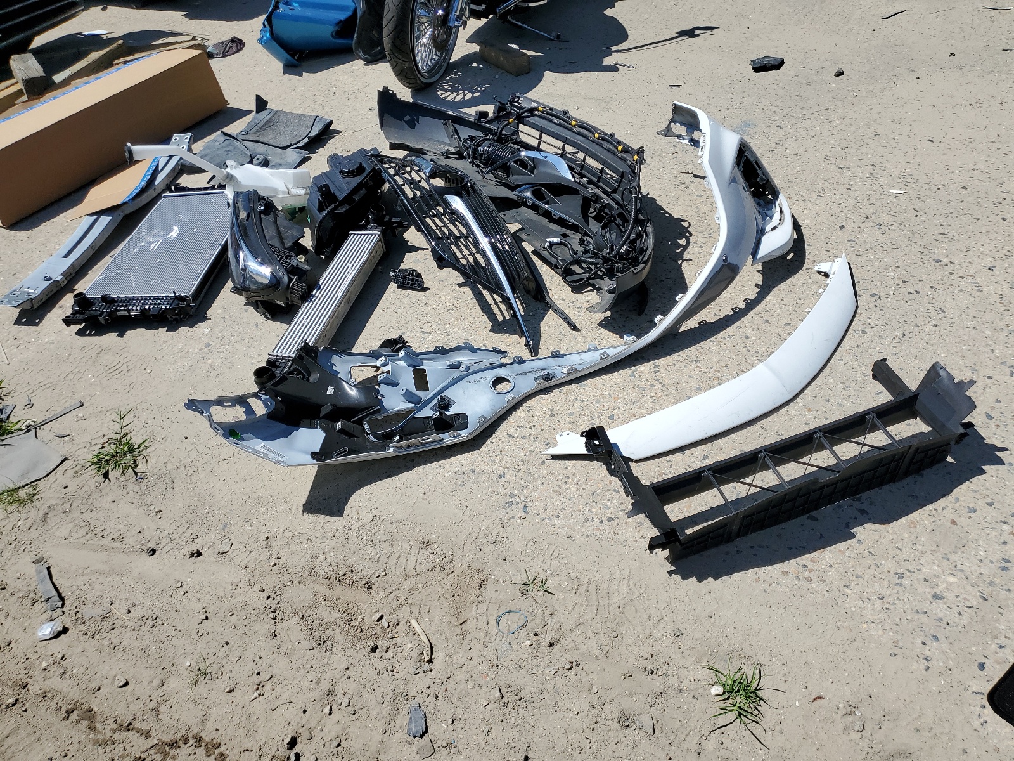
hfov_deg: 67.3
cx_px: 507
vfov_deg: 53.1
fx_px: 762
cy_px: 380
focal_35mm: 26
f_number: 1.5
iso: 50
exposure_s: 1/5000
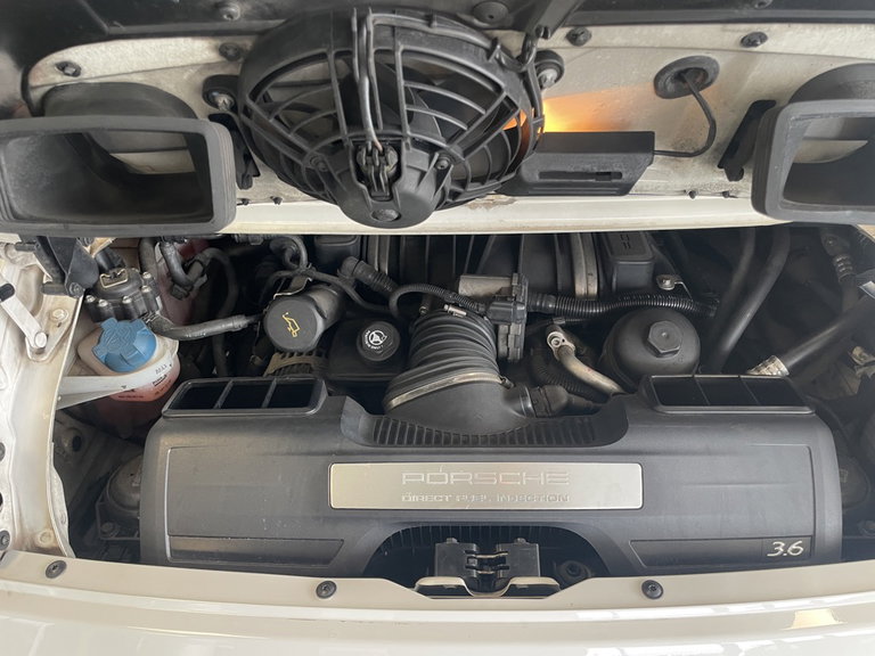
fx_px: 657
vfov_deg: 53.1
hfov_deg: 67.3
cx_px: 438
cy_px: 328
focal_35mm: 26
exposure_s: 1/50
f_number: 1.6
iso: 100
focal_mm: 4.2
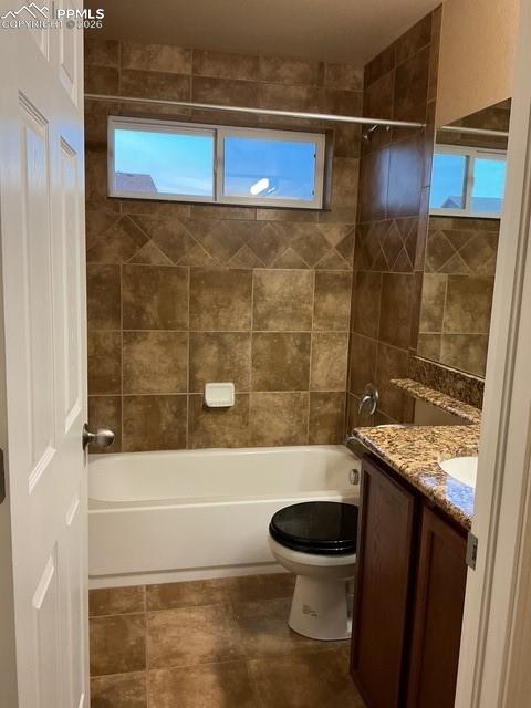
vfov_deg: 61.7
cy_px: 354
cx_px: 266
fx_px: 593
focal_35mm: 29
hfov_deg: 48.2
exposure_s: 1/50
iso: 125
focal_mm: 3
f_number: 1.8
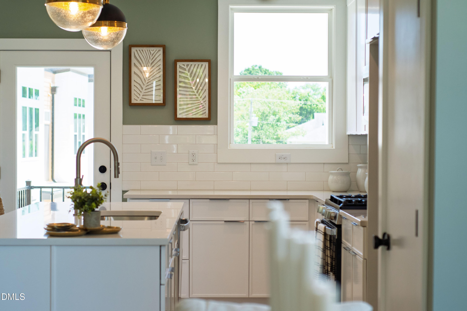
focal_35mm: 75
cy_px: 156
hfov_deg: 27.0
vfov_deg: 18.2
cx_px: 234
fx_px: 973
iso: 640
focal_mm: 50
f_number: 3.5
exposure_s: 1/640
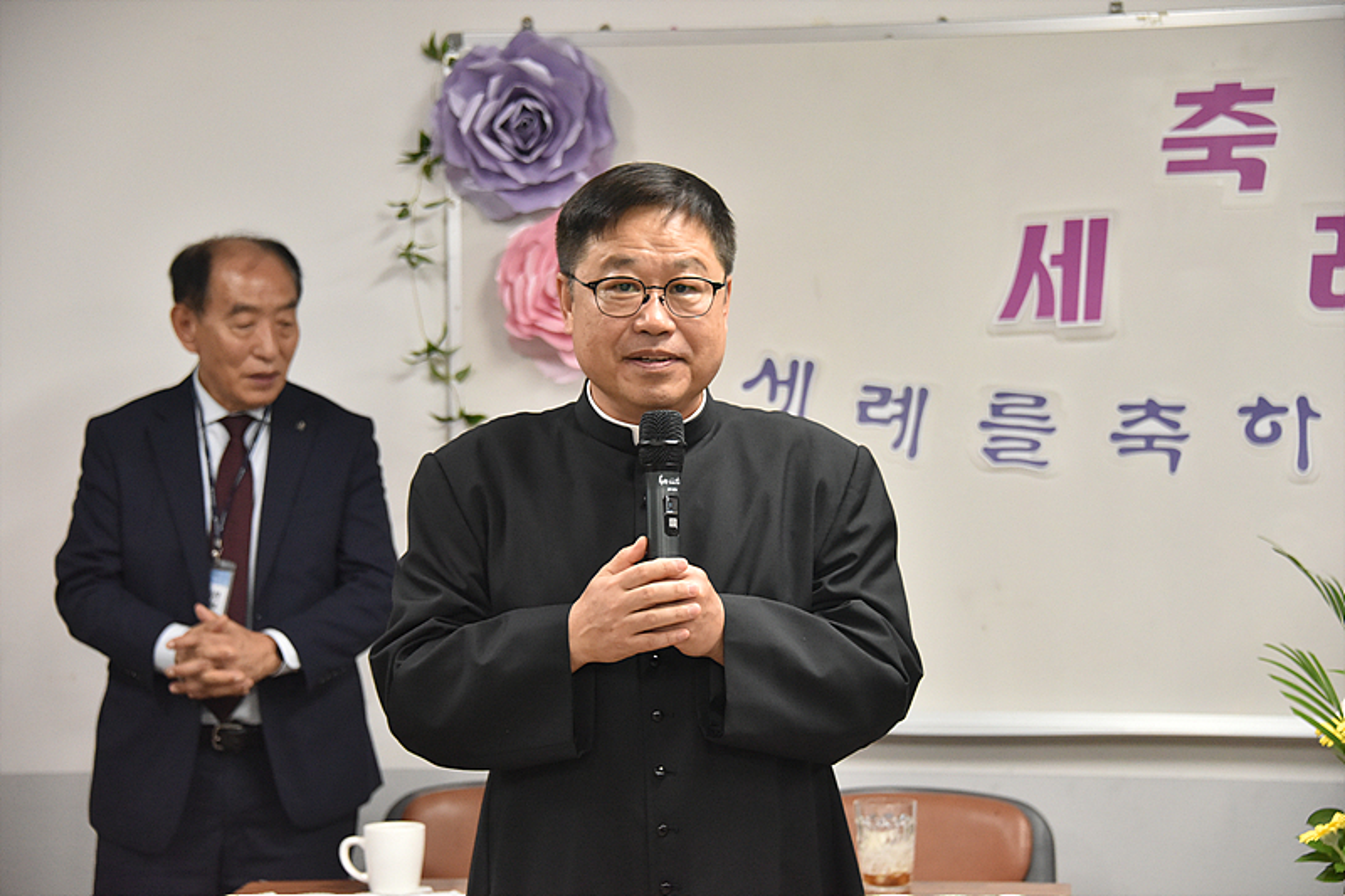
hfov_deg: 20.4
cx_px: 672
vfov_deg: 13.7
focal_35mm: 100
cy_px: 448
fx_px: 3735
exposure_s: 1/125
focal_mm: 100
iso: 3600
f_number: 5.3
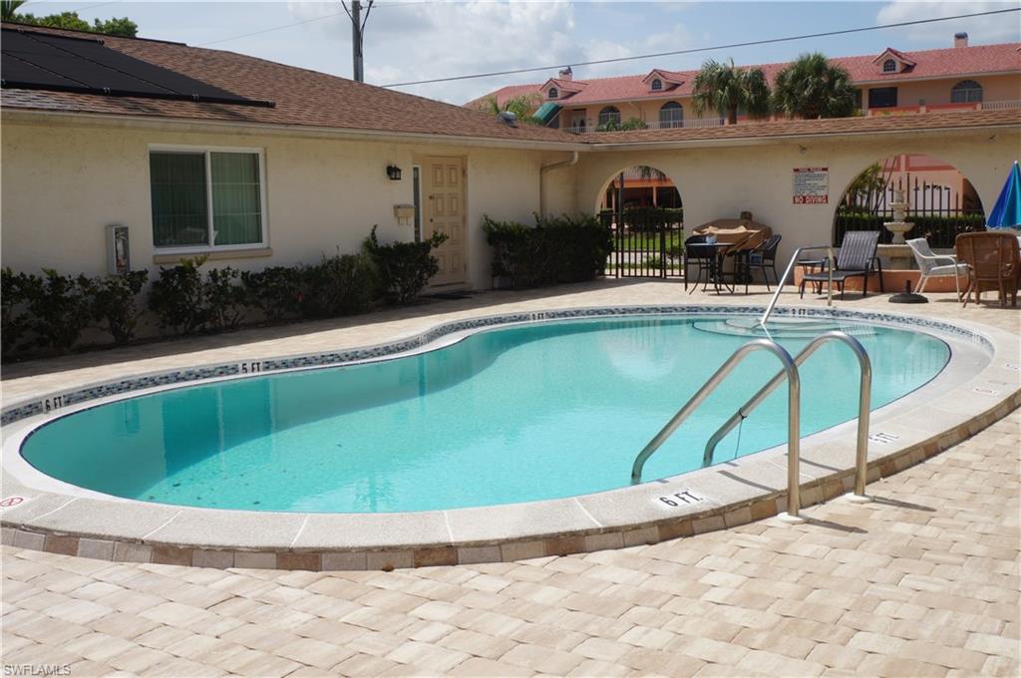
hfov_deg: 51.3
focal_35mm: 38
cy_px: 339
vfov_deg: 35.4
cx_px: 510
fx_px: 1062
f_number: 14
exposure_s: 1/125
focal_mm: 25
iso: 100
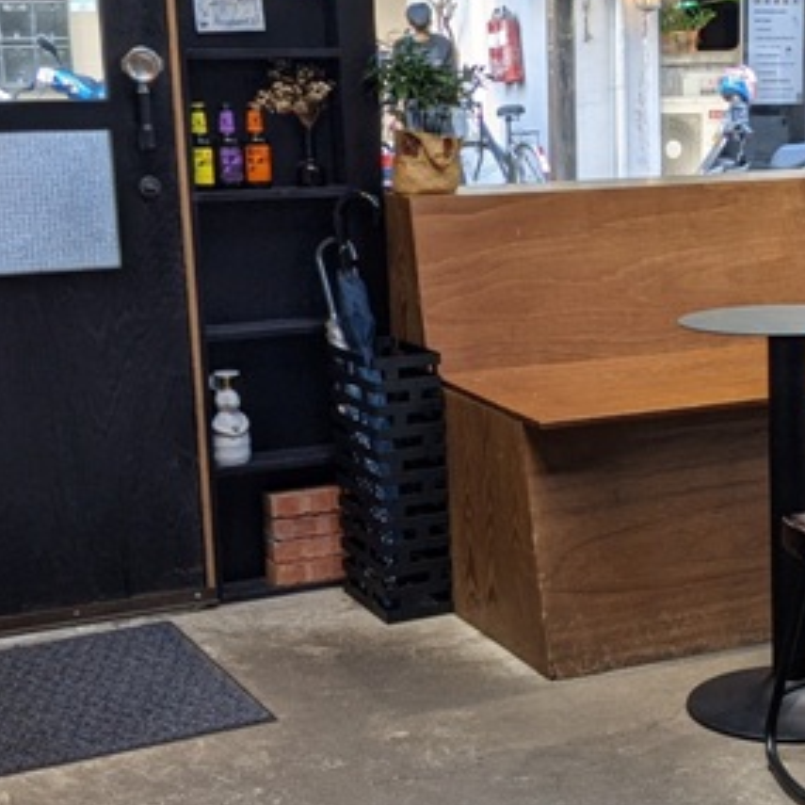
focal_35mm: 67
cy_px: 404
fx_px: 1763
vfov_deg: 25.7
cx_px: 661
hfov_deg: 25.2
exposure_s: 1/52.6
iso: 46
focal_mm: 4.38
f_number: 1.73
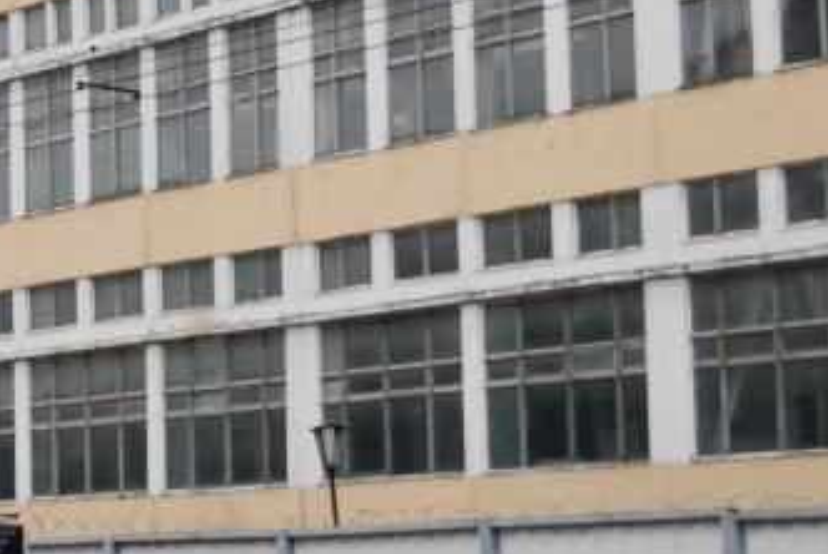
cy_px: 64
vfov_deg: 9.3
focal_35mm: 148
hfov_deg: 13.3
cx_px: -264
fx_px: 3407
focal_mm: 32
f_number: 4.8
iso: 1600
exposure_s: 1/500
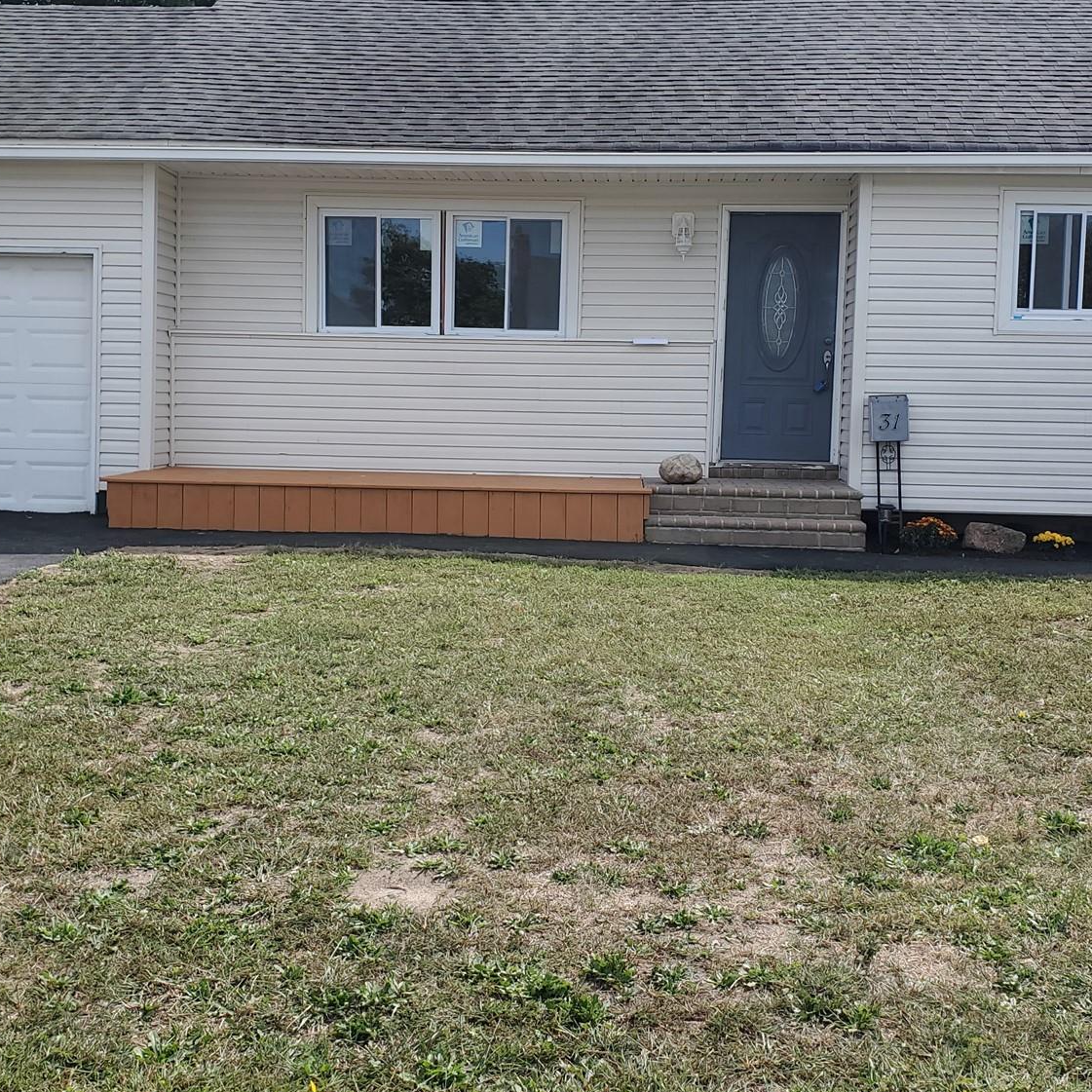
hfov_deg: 40.0
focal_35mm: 42
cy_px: 499
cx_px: 515
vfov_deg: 40.0
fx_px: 1499
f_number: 2.4
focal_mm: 4.3
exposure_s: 1/1433
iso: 50
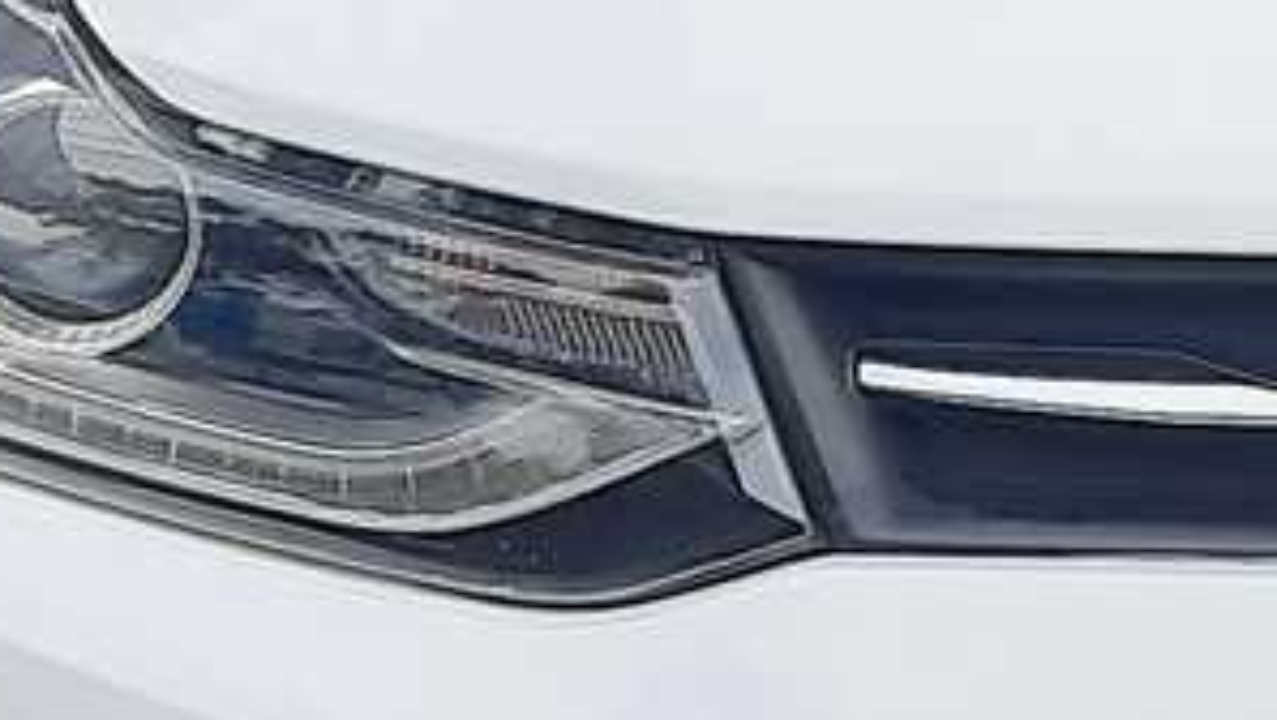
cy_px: 399
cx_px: 2203
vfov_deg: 6.5
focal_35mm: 187
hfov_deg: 10.9
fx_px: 6335
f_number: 2
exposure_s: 1/440
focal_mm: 4.6
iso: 32
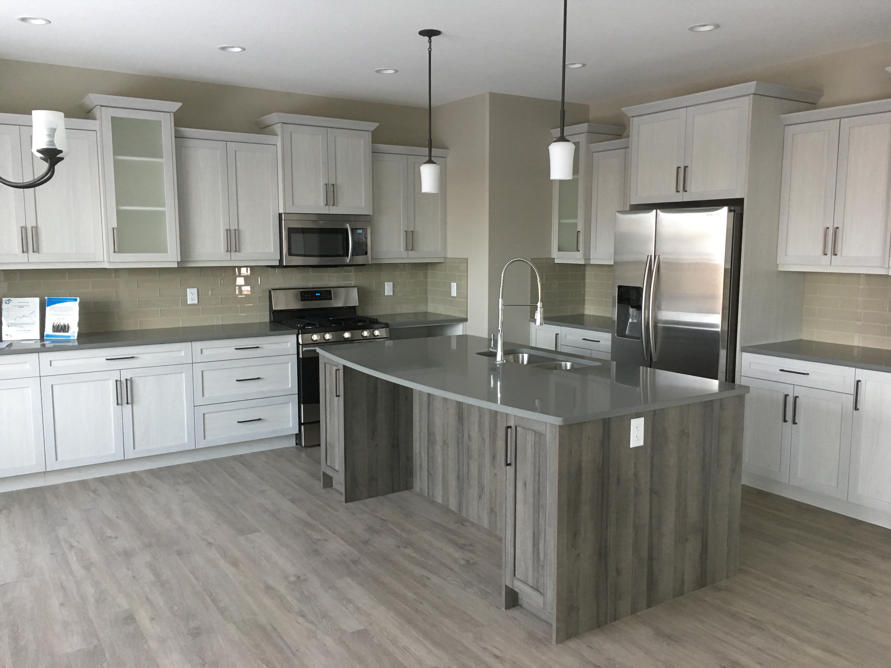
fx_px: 746
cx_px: 446
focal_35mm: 29
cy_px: 334
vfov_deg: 48.2
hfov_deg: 61.7
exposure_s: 1/30
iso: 125
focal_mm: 4.15
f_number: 2.2
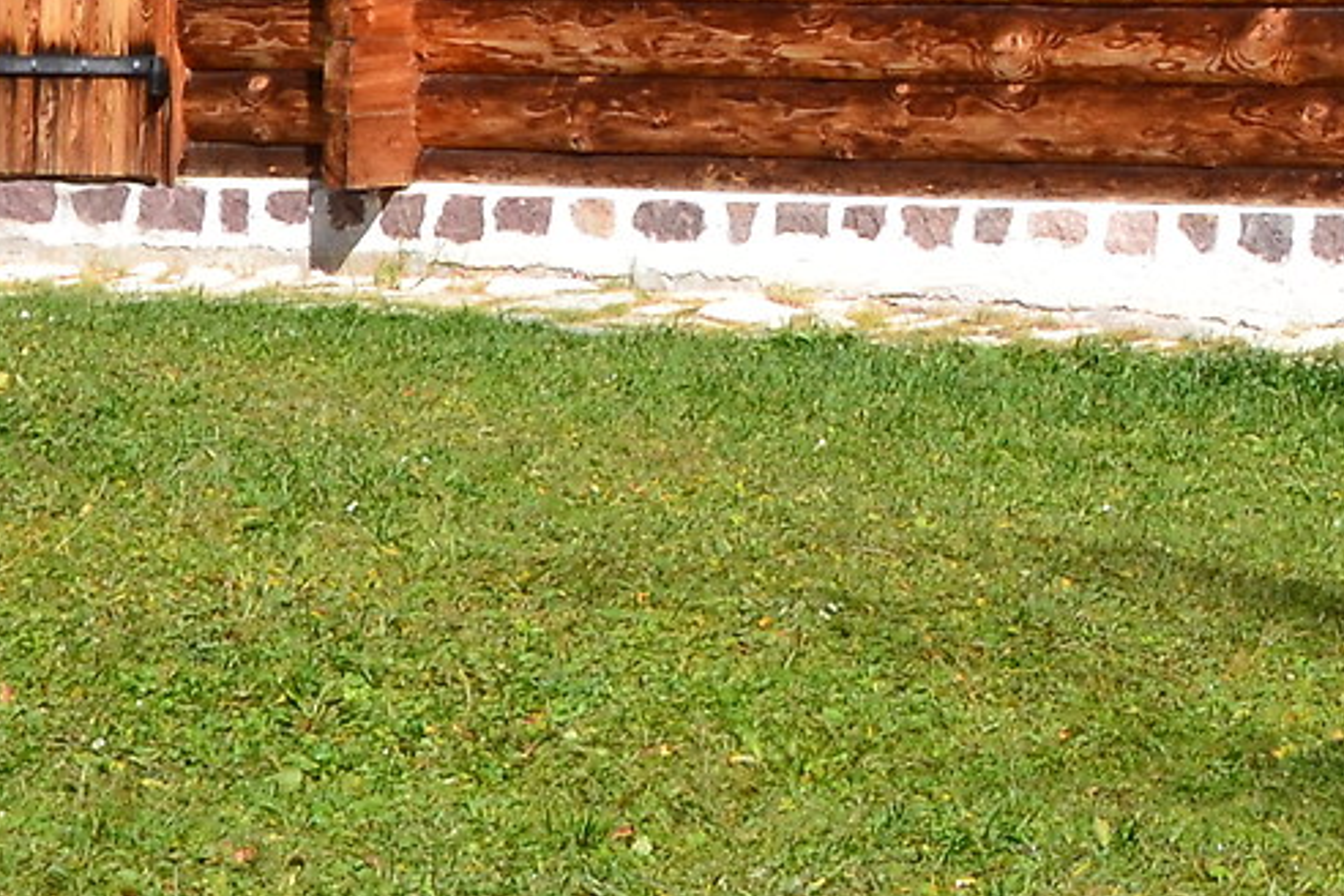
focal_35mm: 168
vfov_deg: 7.7
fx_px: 6288
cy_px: -1112
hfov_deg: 11.8
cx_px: 1797
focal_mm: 23
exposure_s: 1/320
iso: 400
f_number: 10
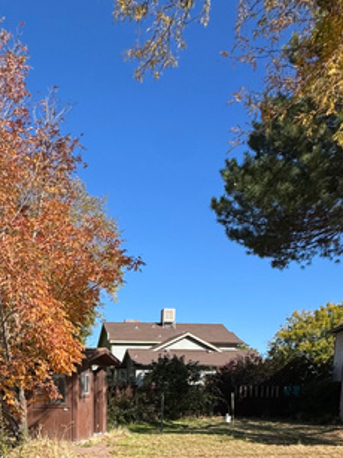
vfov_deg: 44.5
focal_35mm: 35
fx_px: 463
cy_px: 461
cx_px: 72
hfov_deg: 39.2
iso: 50
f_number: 2.2
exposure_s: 1/1506
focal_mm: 2.22
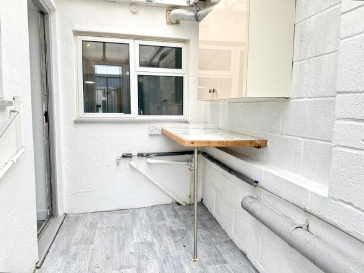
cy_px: 136
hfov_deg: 71.6
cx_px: 182
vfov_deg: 56.8
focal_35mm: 24
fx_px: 252
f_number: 1.78
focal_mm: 6.76
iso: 80
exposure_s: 1/192
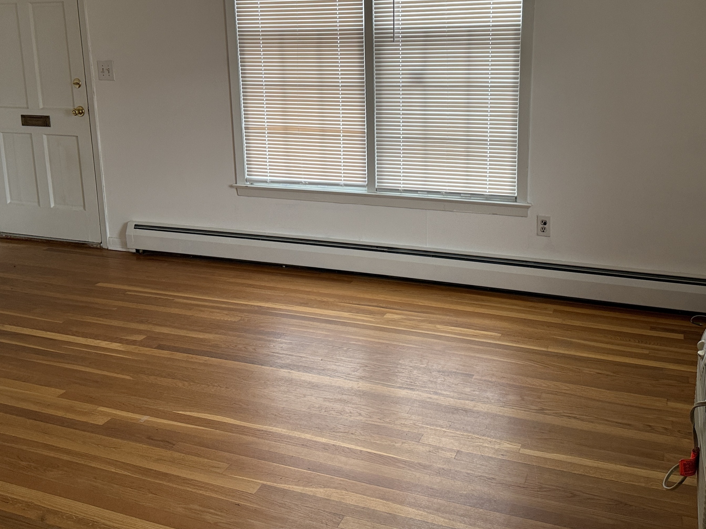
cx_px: 366
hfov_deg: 51.3
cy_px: 189
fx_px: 734
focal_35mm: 36
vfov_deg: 39.3
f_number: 1.78
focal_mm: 6.76
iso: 200
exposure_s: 1/88
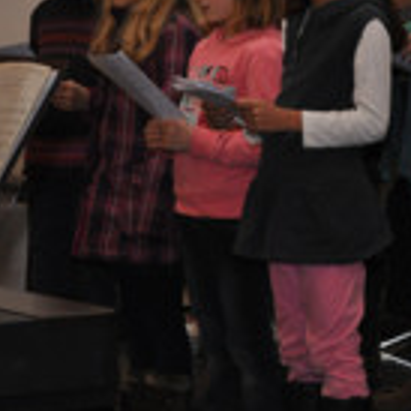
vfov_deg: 8.5
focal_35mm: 205
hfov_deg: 8.5
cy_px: 30
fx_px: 2757
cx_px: 402
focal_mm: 55
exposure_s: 1/60
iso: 800
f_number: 5.6
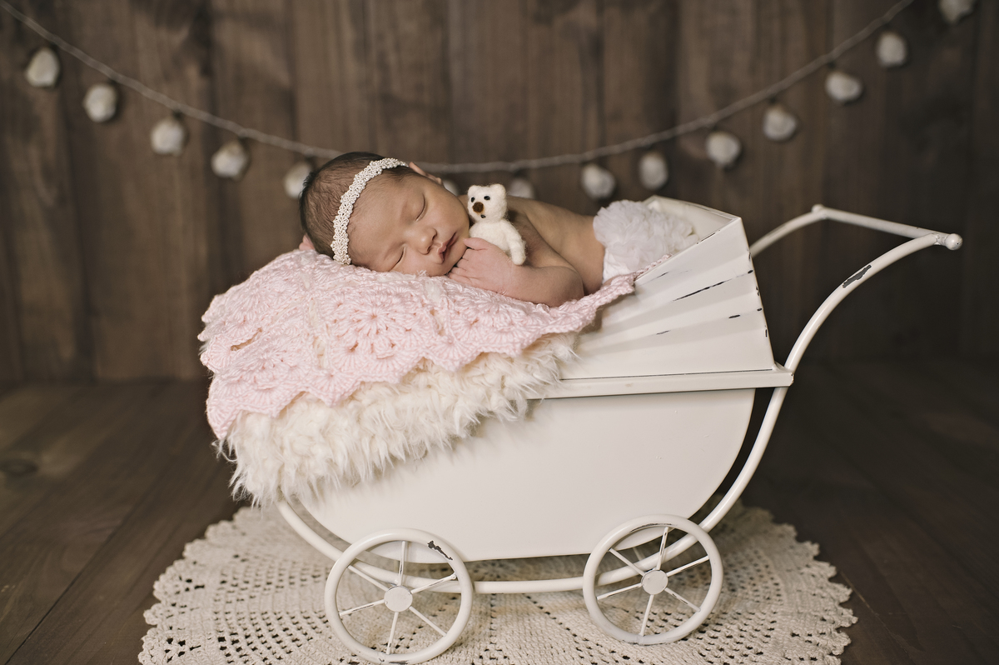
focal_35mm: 35
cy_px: 332
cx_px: 500
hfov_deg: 54.5
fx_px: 970
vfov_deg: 37.8
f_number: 2.5
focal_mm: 35
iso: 500
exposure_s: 1/200
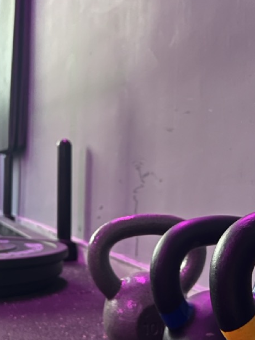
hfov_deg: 27.0
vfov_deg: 35.5
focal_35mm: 54
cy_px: 168
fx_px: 530
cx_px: 117
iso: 1250
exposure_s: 1/17
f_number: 1.5
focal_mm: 5.7
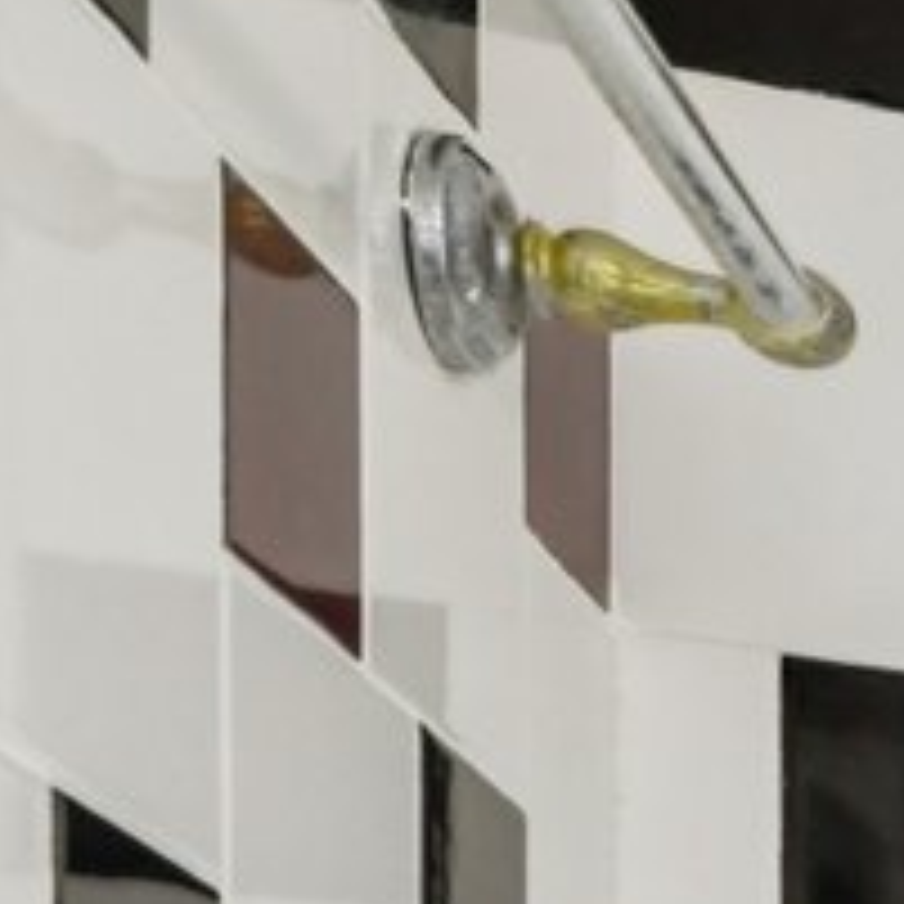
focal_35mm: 121
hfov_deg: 6.9
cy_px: 2022
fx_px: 3575
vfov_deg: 12.1
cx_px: 4237
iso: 400
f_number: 8
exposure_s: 1/60
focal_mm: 14
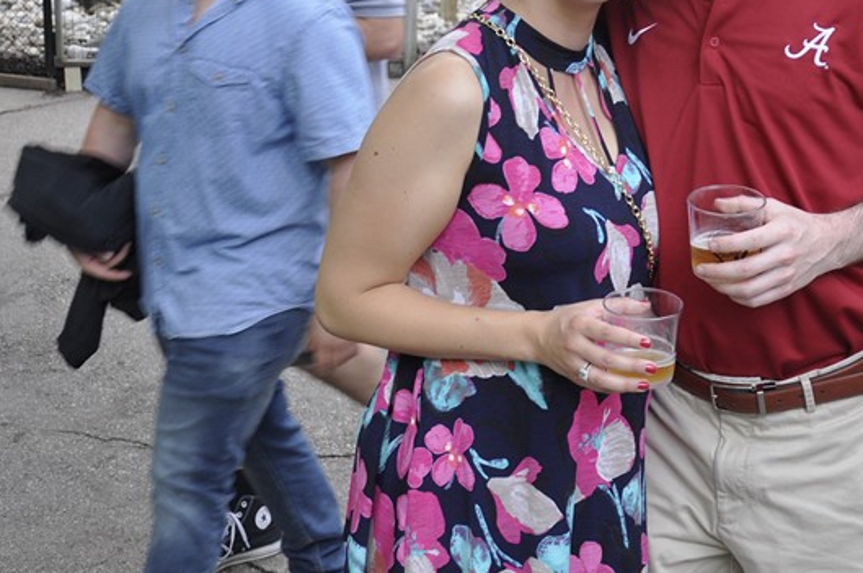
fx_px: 1698
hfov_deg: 28.3
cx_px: 604
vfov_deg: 18.9
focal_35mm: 71
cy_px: 80
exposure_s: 1/60
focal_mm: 25
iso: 400
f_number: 4
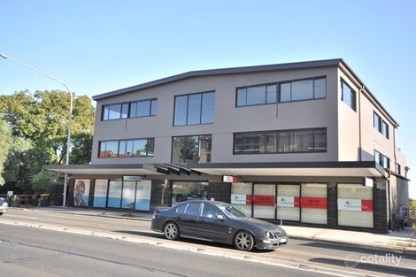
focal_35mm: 33
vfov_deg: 39.9
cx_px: 208
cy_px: 138
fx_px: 381
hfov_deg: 57.2
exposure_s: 1/200
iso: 200
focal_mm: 22
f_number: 7.1
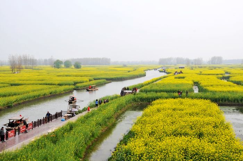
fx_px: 293
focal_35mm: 44
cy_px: 80
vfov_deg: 30.8
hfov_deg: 45.0
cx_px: 122
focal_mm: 29
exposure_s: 1/500
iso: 400
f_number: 11
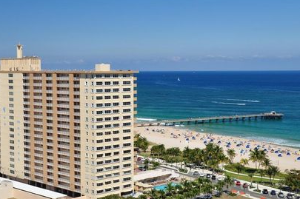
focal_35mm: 63
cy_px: 96
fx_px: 524
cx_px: 134
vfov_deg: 21.5
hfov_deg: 31.9
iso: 200
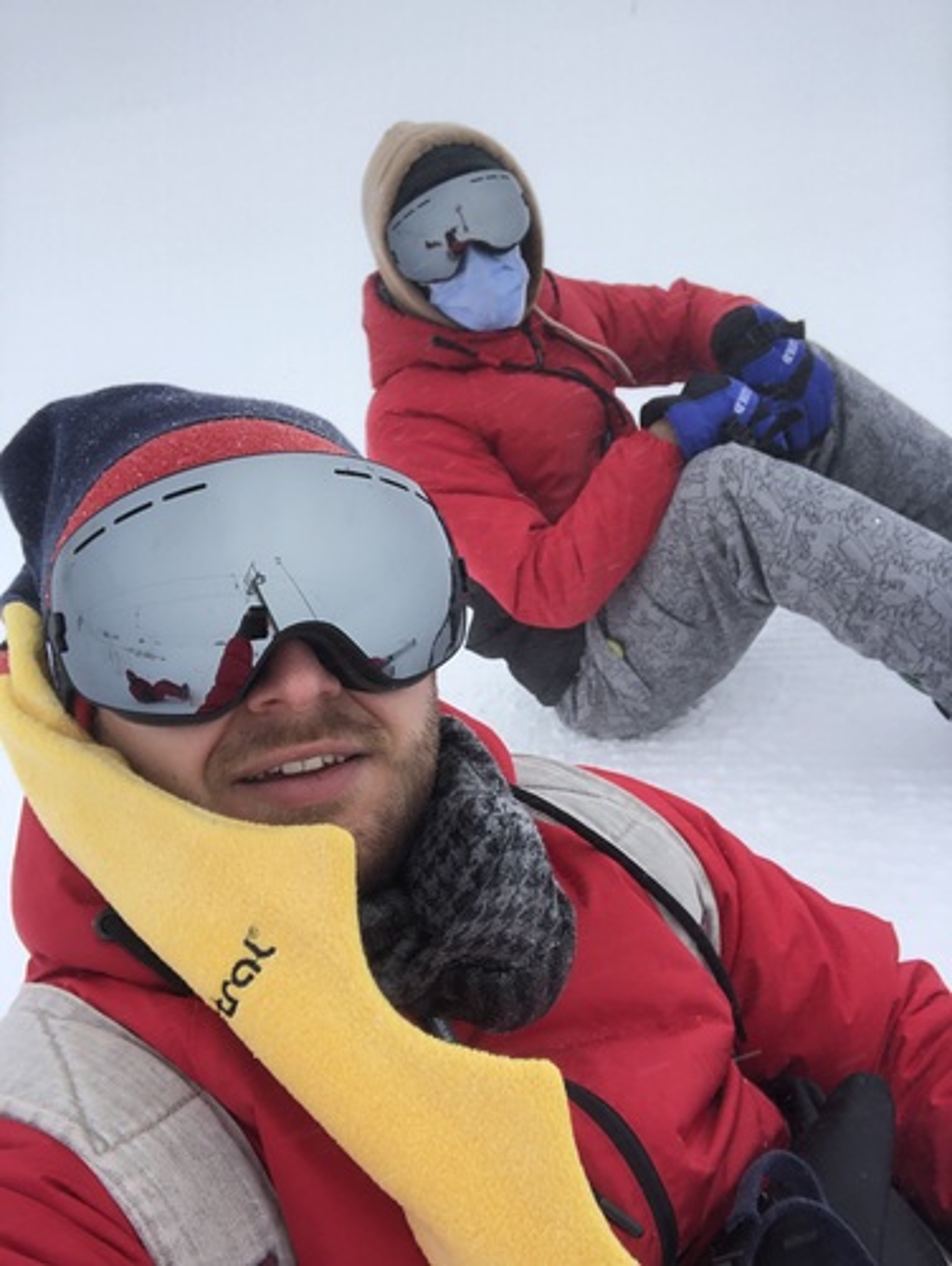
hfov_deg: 44.2
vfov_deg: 56.8
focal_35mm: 32
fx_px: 1171
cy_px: 633
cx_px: 476
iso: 20
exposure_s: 1/671
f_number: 2.2
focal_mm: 2.87
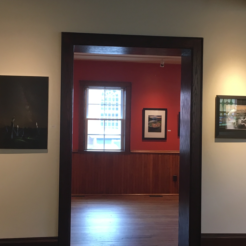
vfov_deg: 29.5
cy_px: 118
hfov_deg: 29.5
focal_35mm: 58
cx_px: 144
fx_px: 466
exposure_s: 1/30
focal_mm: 4.15
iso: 64
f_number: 2.2
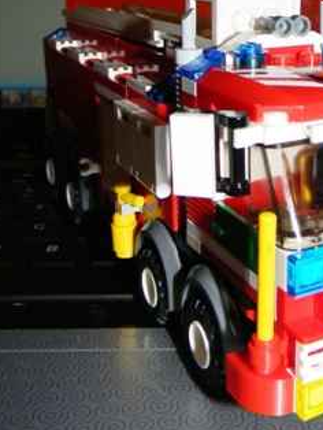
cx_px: 253
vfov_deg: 33.3
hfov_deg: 25.3
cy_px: 127
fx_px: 708
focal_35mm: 57
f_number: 7
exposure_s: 1/26
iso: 200
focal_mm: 5
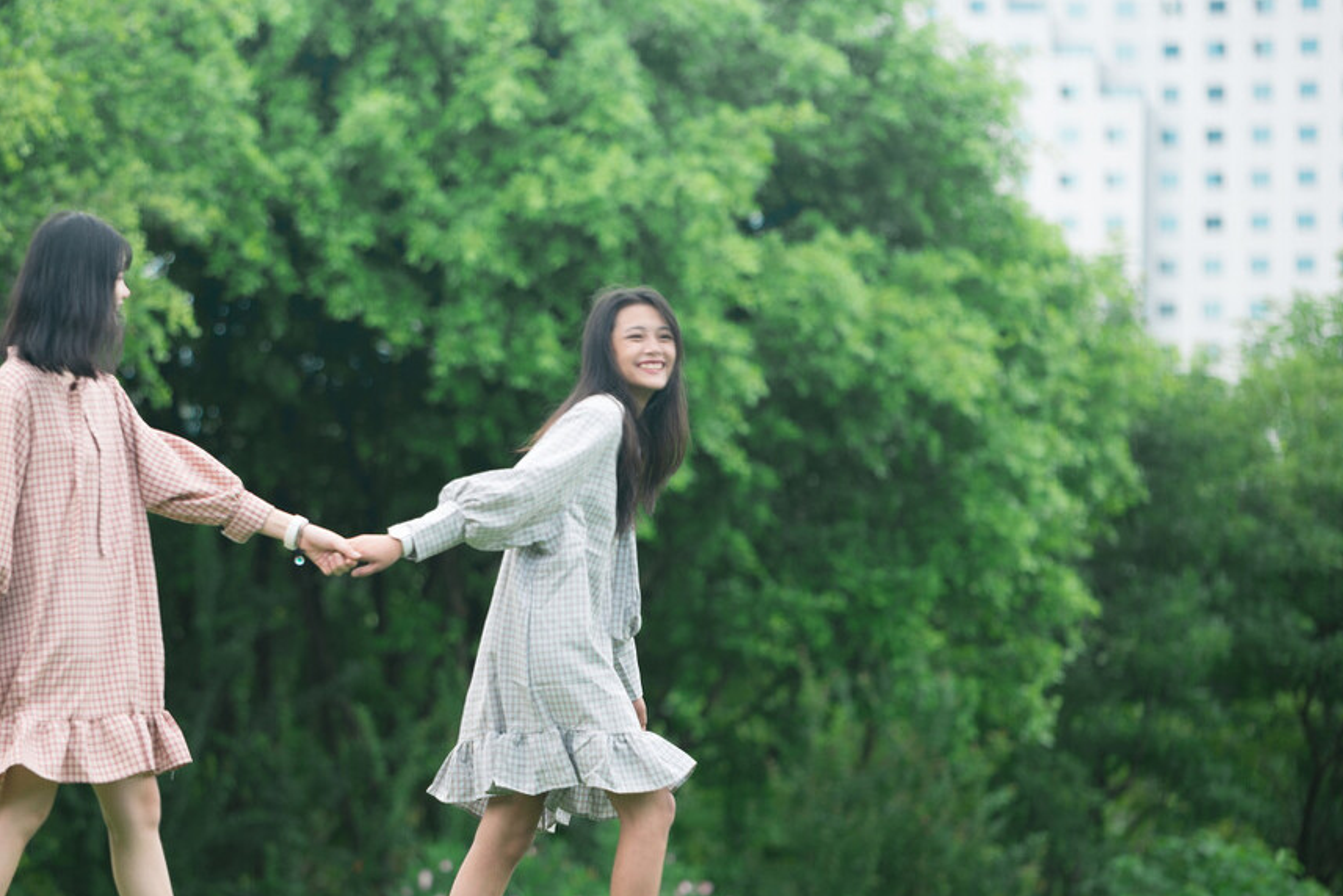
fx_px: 6792
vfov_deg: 7.5
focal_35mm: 182
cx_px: 426
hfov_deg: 11.3
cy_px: 540
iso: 100
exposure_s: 1/160
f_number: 2.8
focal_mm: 130
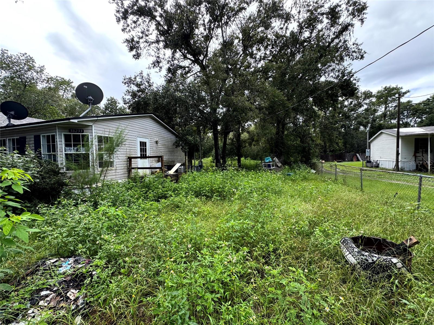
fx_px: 176
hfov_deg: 102.1
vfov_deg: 85.7
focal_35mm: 14
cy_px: 162
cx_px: 217
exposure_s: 1/321
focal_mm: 2.22
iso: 40
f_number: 2.2
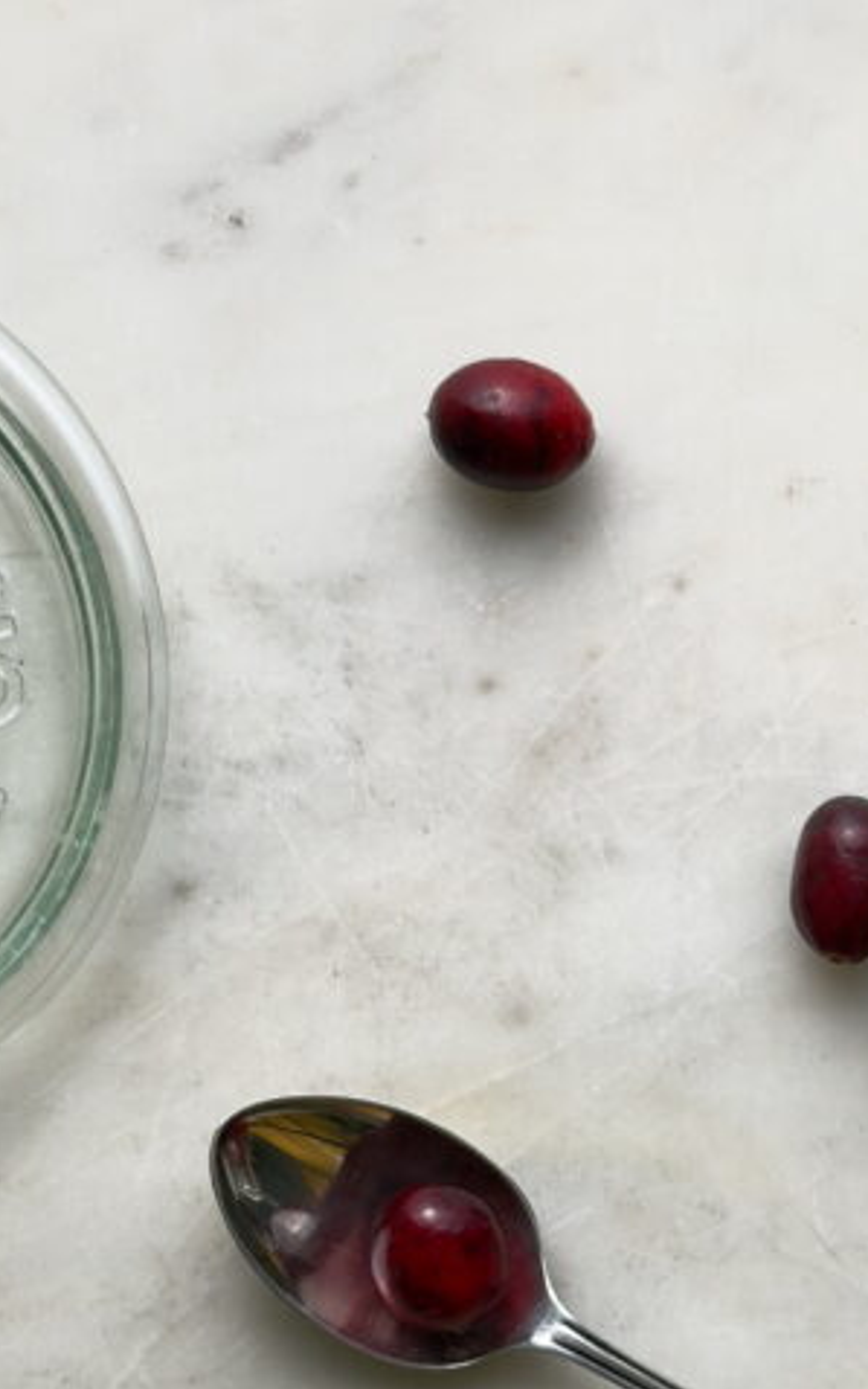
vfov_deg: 18.9
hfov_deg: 12.0
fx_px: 4123
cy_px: 1113
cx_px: 581
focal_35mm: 109
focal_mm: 6.76
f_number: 1.78
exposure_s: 1/108
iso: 80
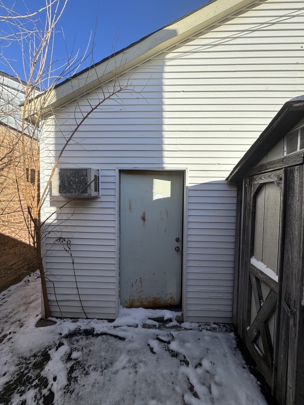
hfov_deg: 85.7
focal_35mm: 14
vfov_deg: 102.1
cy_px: 202
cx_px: 152
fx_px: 164
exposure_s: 1/1567
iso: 50
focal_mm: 2.22
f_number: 2.2
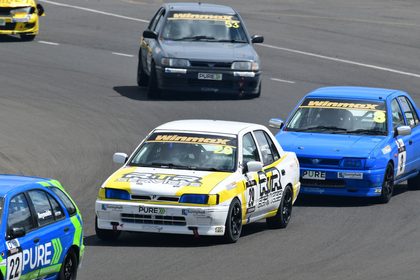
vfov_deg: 1.8
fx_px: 8753
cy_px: 140
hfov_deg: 2.7
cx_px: 210
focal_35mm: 750
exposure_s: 1/640
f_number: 10
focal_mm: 500
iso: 250
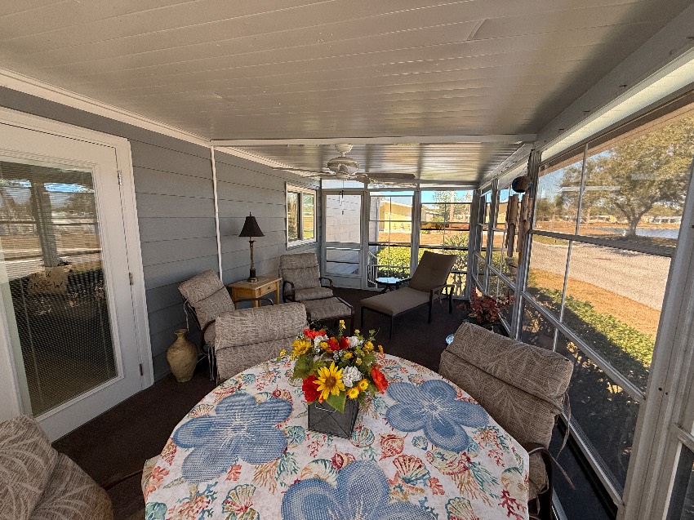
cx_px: 347
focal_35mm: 14
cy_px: 260
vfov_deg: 85.6
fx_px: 281
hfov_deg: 102.1
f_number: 2.2
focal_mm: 2.22
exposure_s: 1/99
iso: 100
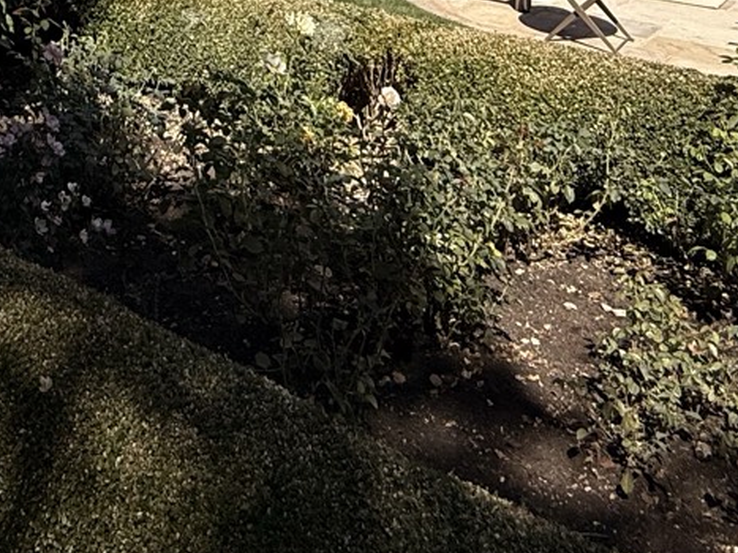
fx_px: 1023
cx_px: 180
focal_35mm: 48
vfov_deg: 22.5
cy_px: -352
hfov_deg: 38.6
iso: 50
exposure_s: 1/2611
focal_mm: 2.22
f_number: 2.2
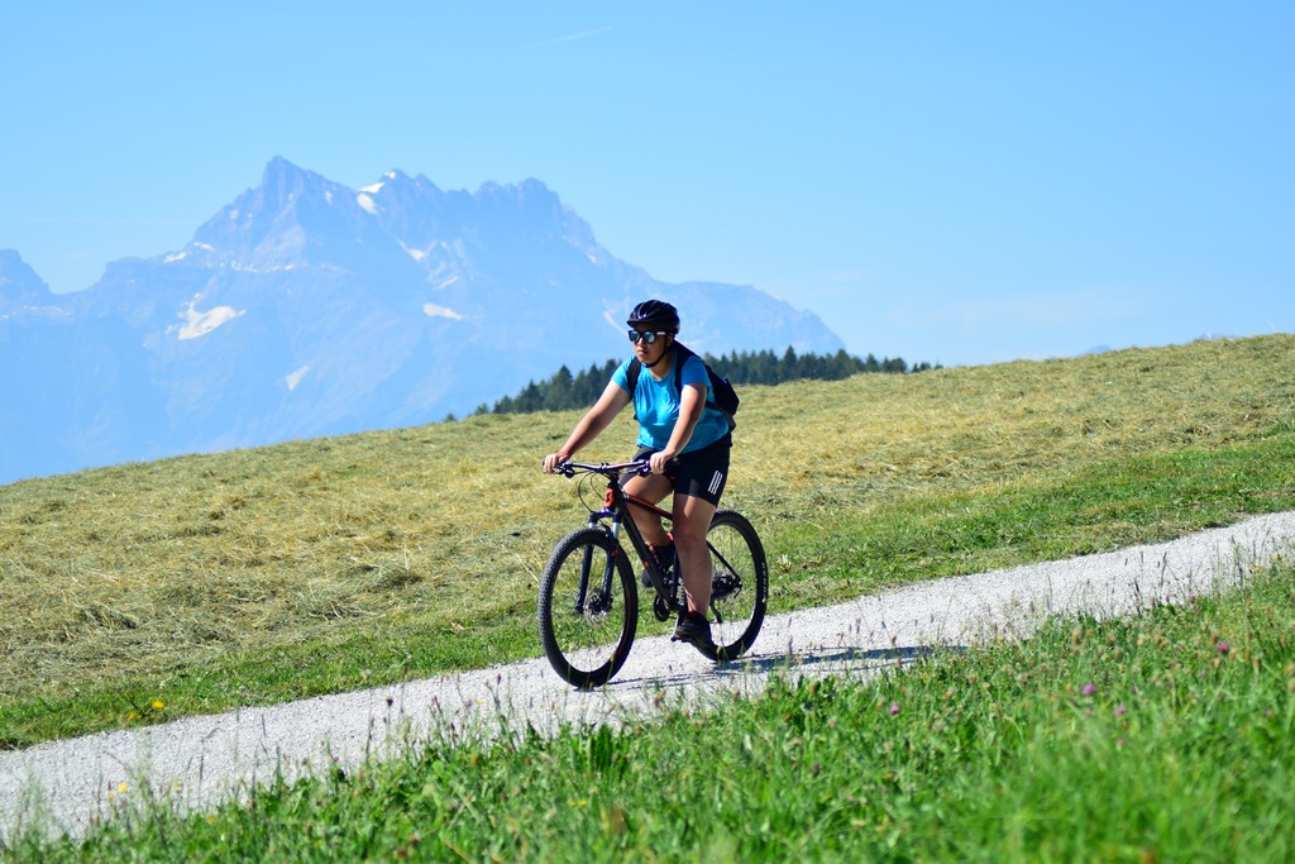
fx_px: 3777
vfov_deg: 13.0
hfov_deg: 19.5
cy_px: 432
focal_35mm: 105
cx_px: 648
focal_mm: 70
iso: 200
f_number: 4
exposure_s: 1/1250
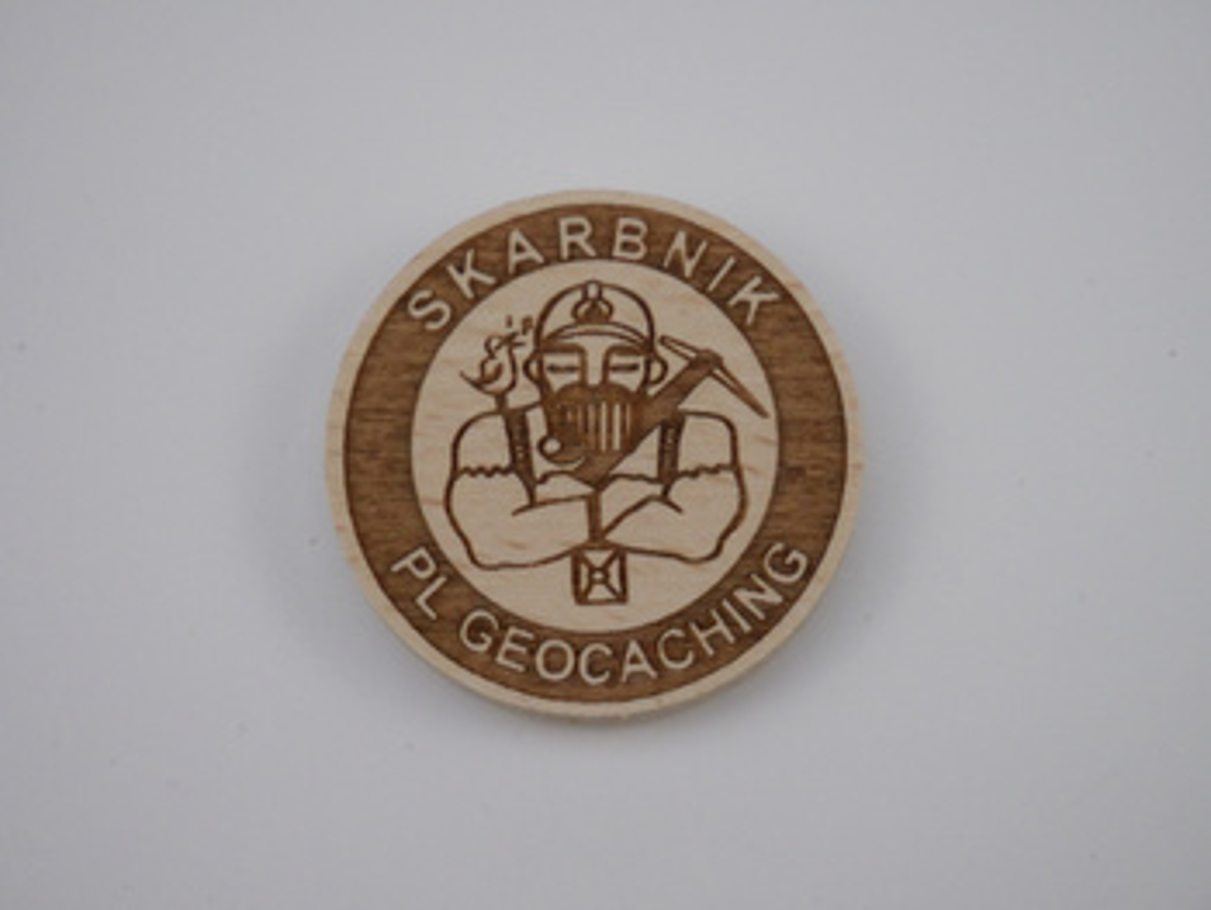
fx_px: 3991
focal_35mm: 114
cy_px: 455
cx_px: 606
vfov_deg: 13.0
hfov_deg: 17.3
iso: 3200
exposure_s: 1/2000
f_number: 6.3
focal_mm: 57
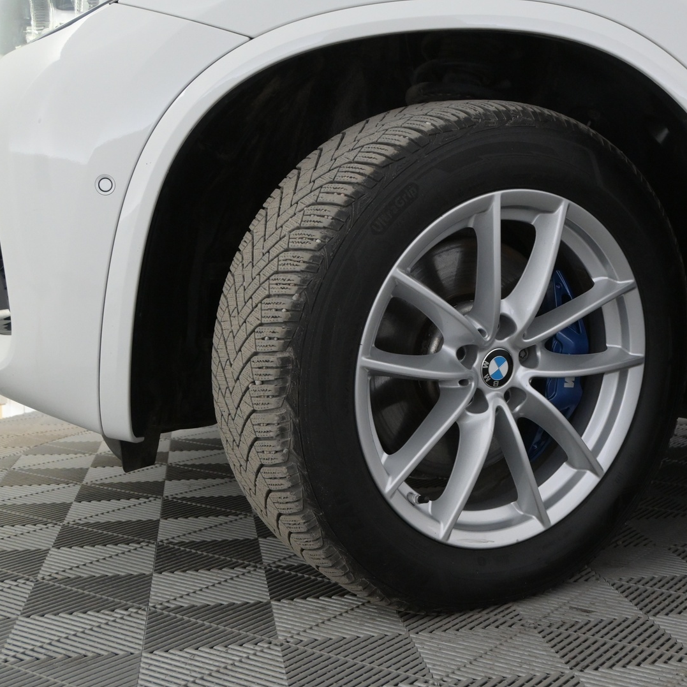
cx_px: 470
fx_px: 1054
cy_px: 344
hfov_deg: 35.7
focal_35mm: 47
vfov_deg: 36.1
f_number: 5.6
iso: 2500
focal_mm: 24.5
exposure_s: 1/125
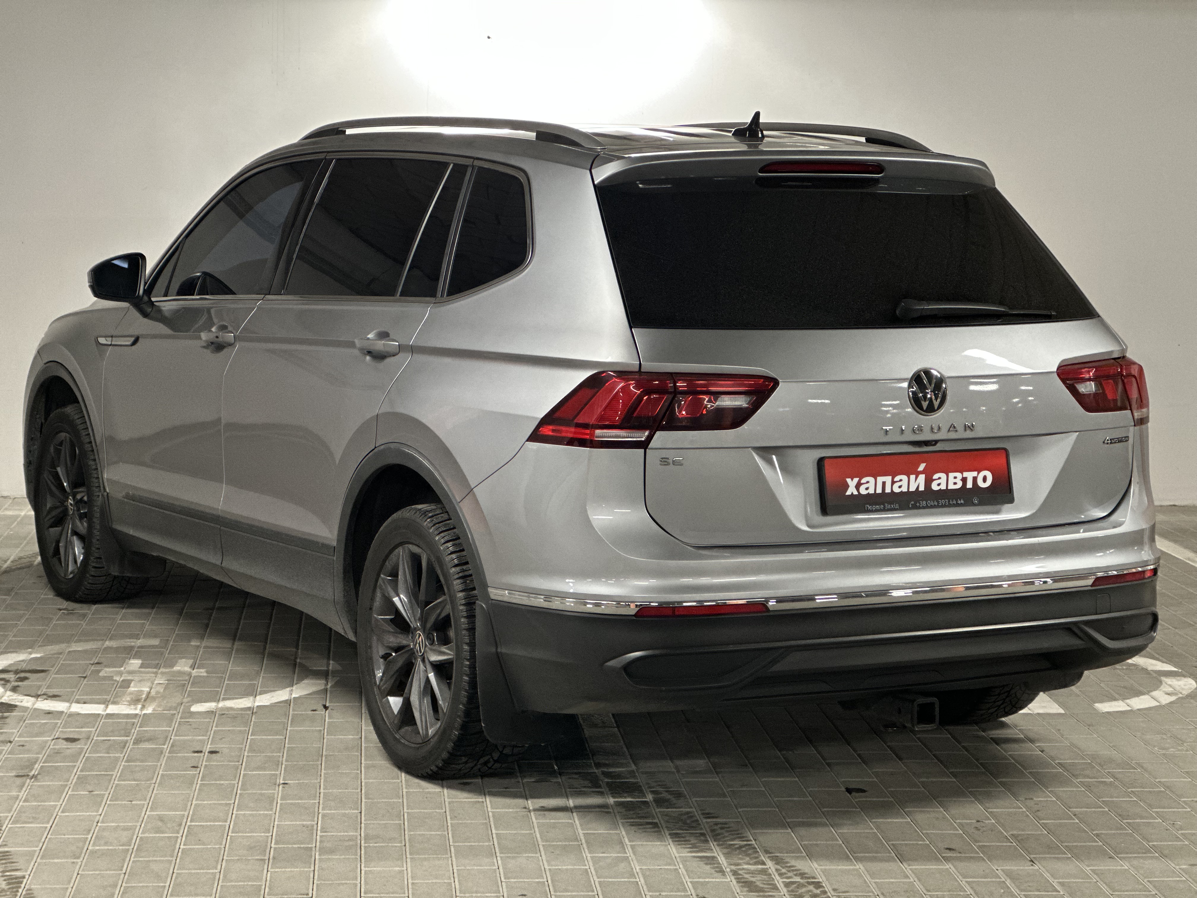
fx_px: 2663
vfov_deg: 19.1
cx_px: 598
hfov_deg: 25.3
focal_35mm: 77
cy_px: 449
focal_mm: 9
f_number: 2.8
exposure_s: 1/25
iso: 320
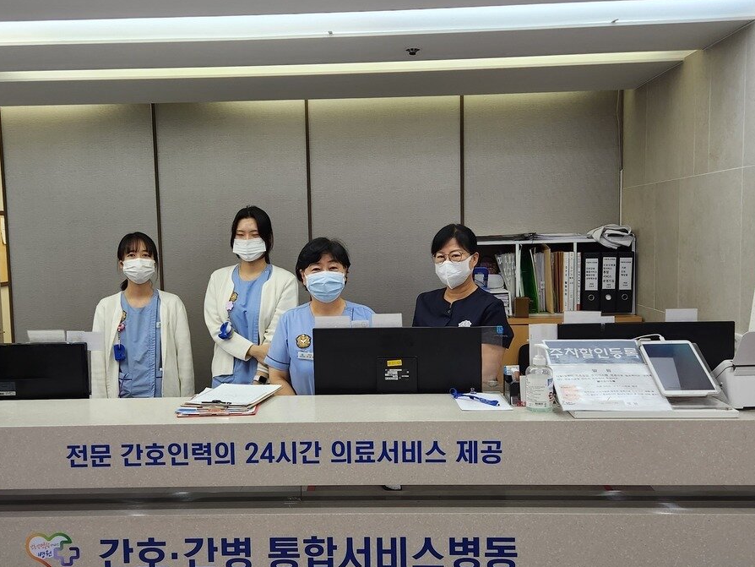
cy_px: 305
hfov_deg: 51.3
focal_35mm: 36
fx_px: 785
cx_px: 339
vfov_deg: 39.7
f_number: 1.8
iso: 125
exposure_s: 1/120
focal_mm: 5.4
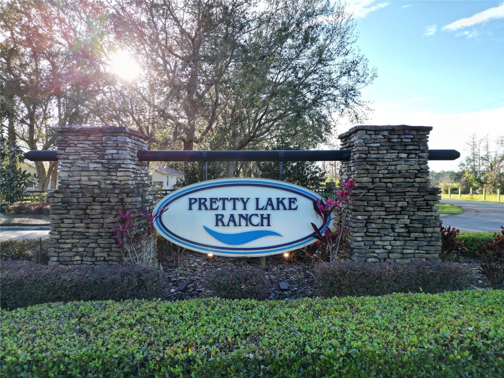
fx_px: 349
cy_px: 189
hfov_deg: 71.6
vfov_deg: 56.8
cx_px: 252
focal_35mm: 24
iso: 100
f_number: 1.7
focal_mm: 6.72
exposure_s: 1/725
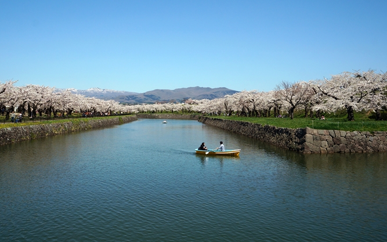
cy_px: 104
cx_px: 165
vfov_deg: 38.3
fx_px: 348
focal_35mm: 33
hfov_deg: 57.9
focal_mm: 18
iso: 100
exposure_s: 1/320
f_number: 9
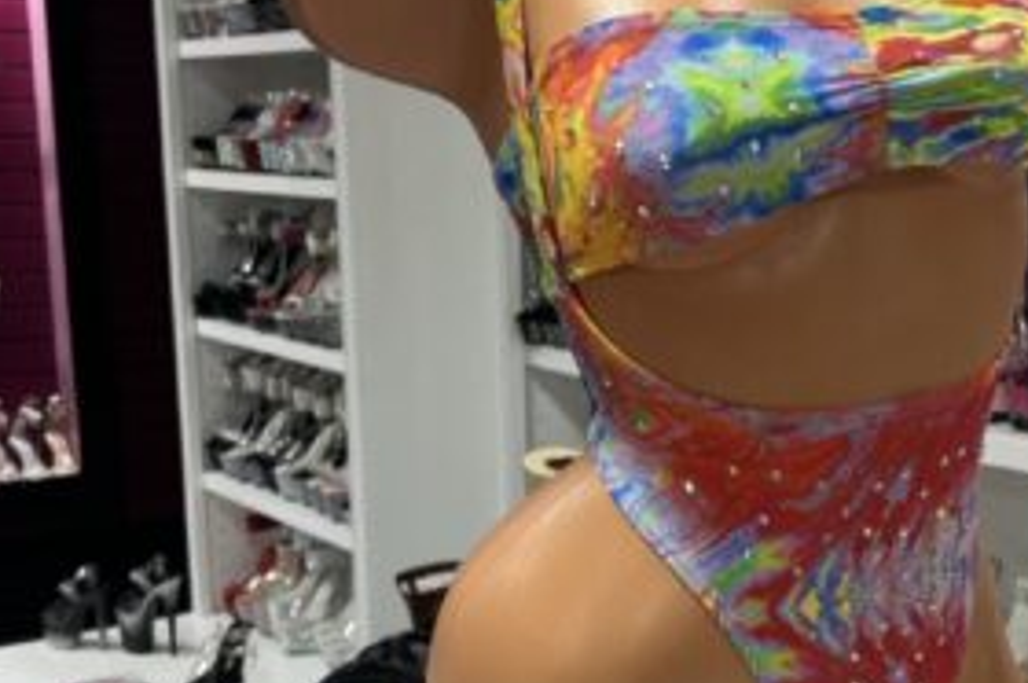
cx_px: 793
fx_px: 1654
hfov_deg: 33.7
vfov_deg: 23.3
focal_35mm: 58
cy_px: 426
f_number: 1.5
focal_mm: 5.7
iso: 64
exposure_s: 1/60
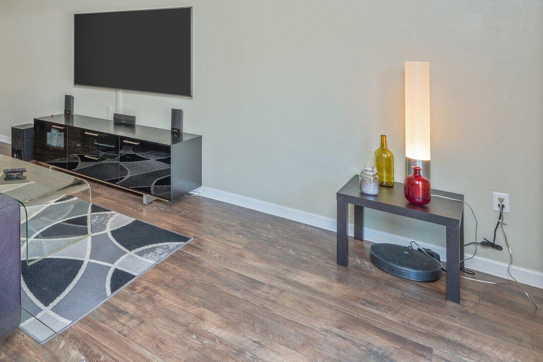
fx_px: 406
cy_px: 62
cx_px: 45
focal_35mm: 27
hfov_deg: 57.1
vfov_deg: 45.1
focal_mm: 14.5
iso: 800
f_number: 9
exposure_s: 1/40
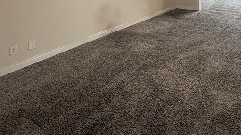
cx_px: 180
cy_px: -34
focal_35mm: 31
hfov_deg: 59.4
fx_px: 198
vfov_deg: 30.7
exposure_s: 1/120
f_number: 2.2
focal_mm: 2.22
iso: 320
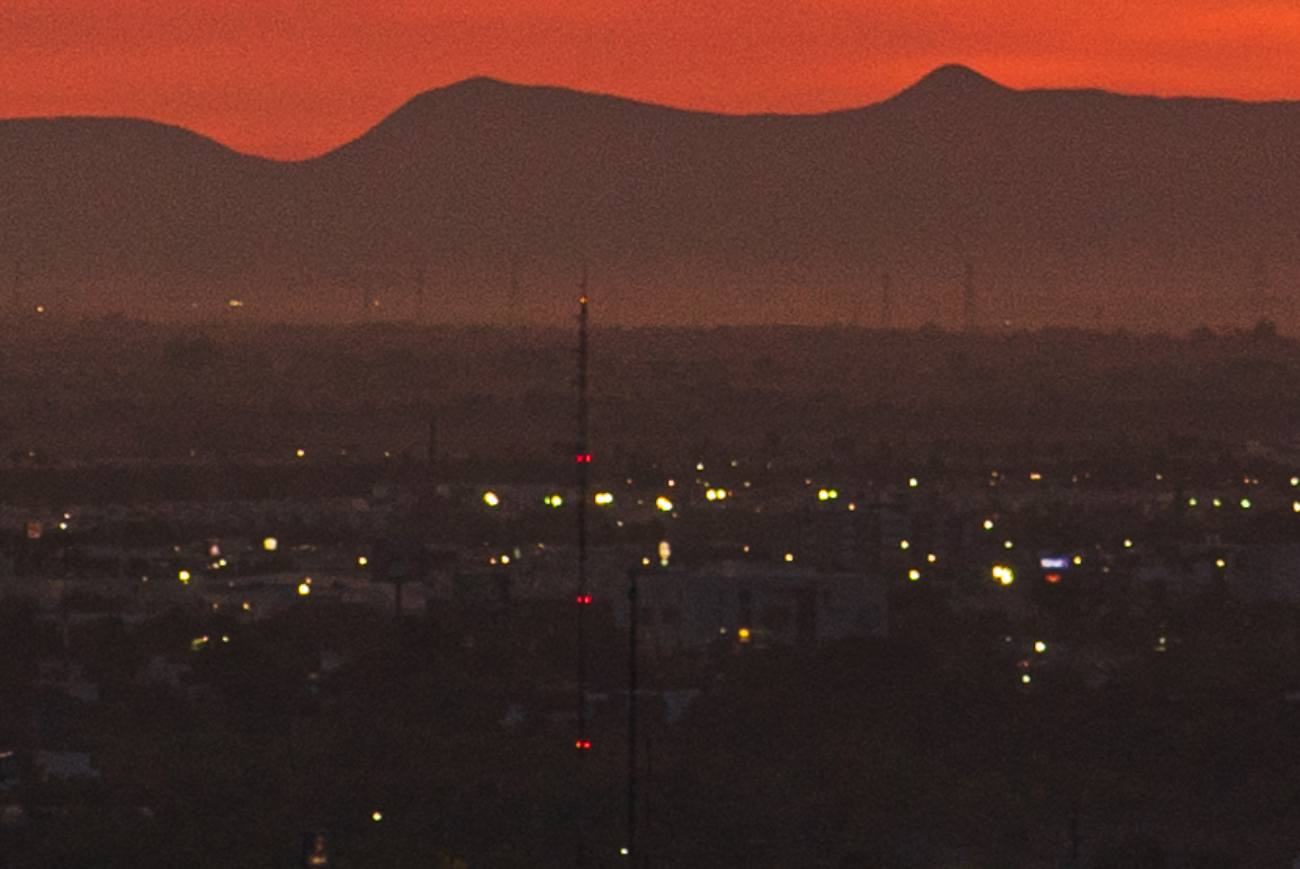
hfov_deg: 2.8
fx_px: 26456
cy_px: -716
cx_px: 923
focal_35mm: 732
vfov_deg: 1.9
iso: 400
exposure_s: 1/160
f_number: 5.6
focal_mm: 145.6
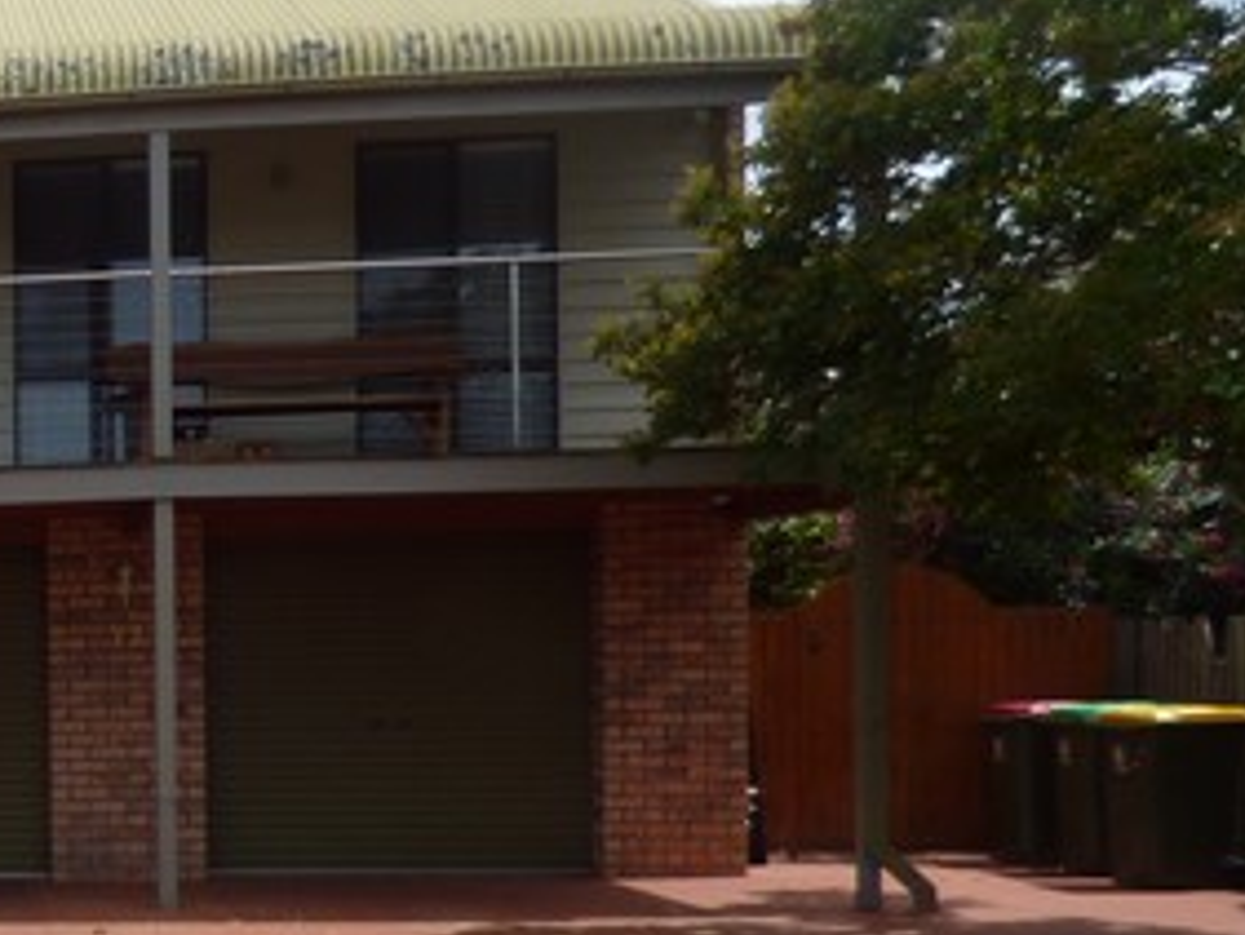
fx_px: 2051
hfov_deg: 27.3
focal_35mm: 57
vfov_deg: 25.2
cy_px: 749
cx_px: -439
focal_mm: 3.58
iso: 100
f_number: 2.8
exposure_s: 1/2000
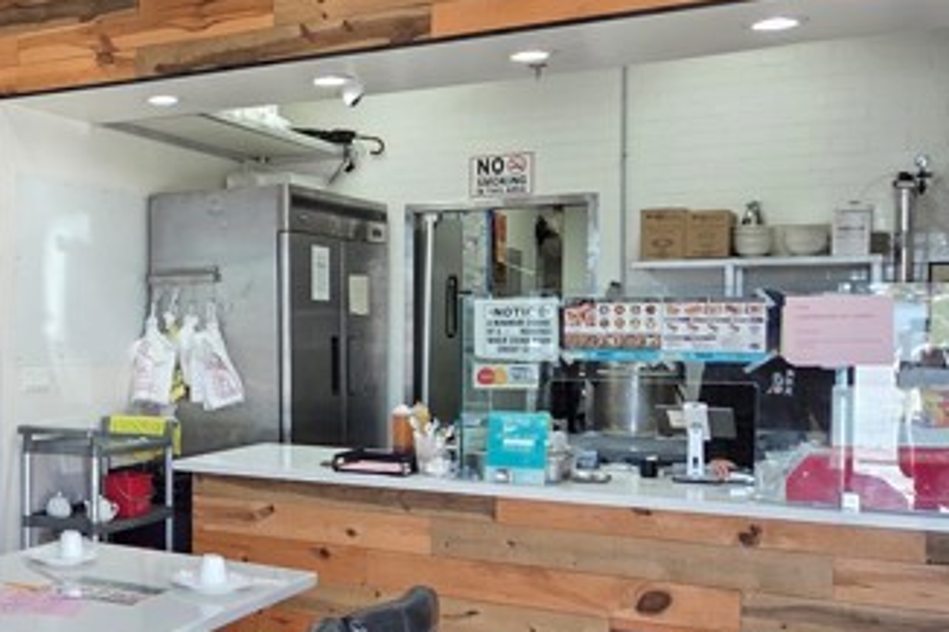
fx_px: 1238
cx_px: 41
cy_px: 349
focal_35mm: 47
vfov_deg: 28.6
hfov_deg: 38.1
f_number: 1.8
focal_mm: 5.4
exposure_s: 1/120
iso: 100
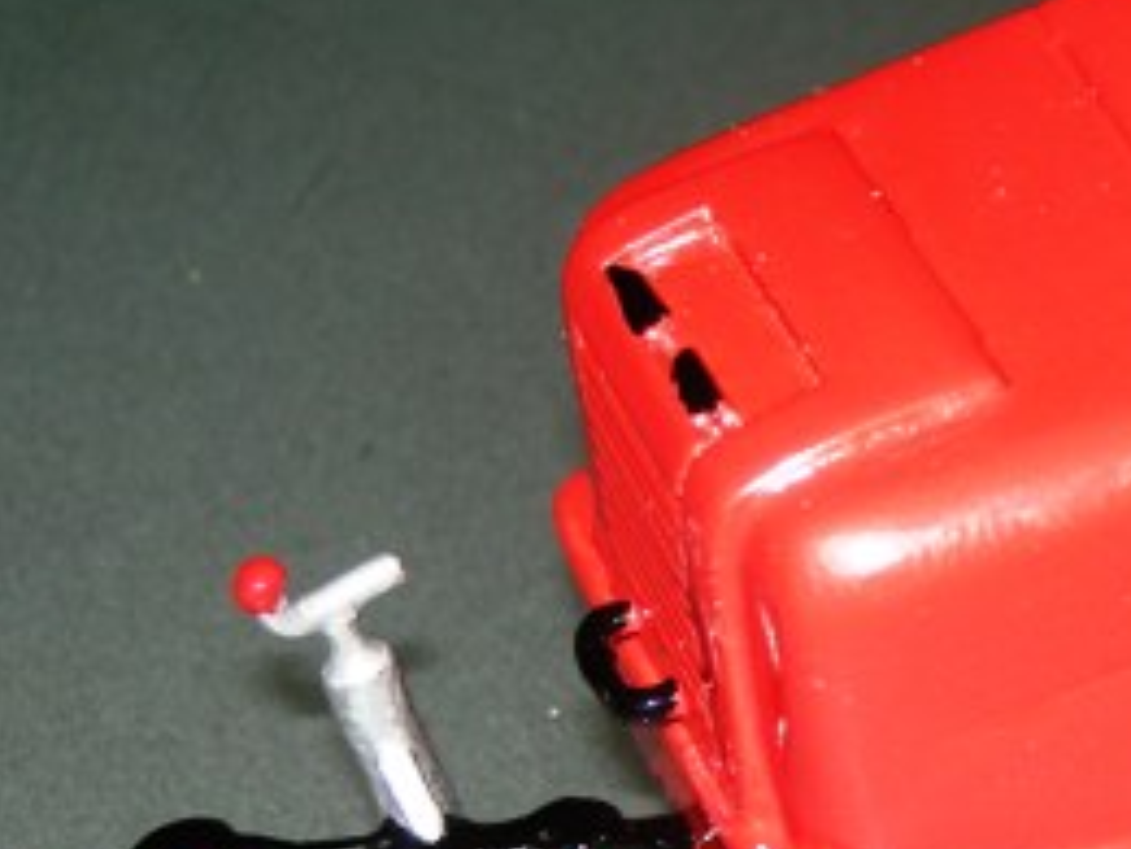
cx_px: 1109
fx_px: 6110
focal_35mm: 187
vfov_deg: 7.9
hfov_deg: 10.5
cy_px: 566
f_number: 7.8
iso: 64
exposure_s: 1/60
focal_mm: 12.3
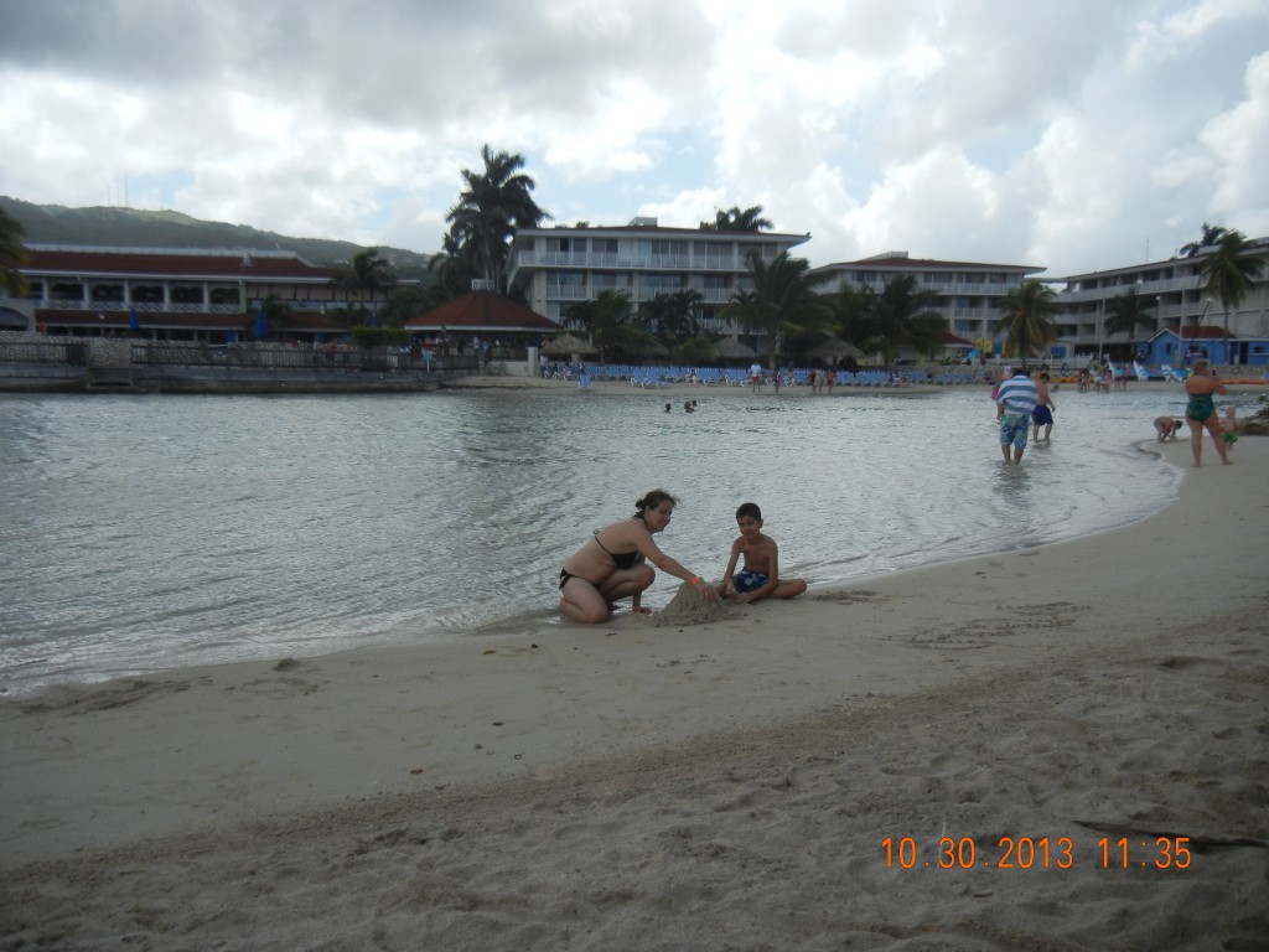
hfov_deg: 60.0
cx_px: 634
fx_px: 1100
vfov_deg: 46.8
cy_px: 476
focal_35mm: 30
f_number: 7
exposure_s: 1/485
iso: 160
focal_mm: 5.4
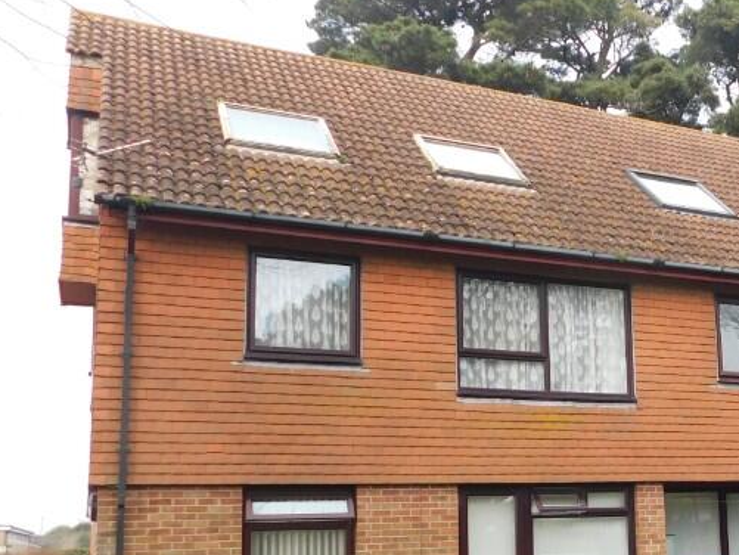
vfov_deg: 30.5
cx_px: 679
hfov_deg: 37.5
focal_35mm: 47
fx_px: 1004
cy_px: 404
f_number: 3
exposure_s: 1/400
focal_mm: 4
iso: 125
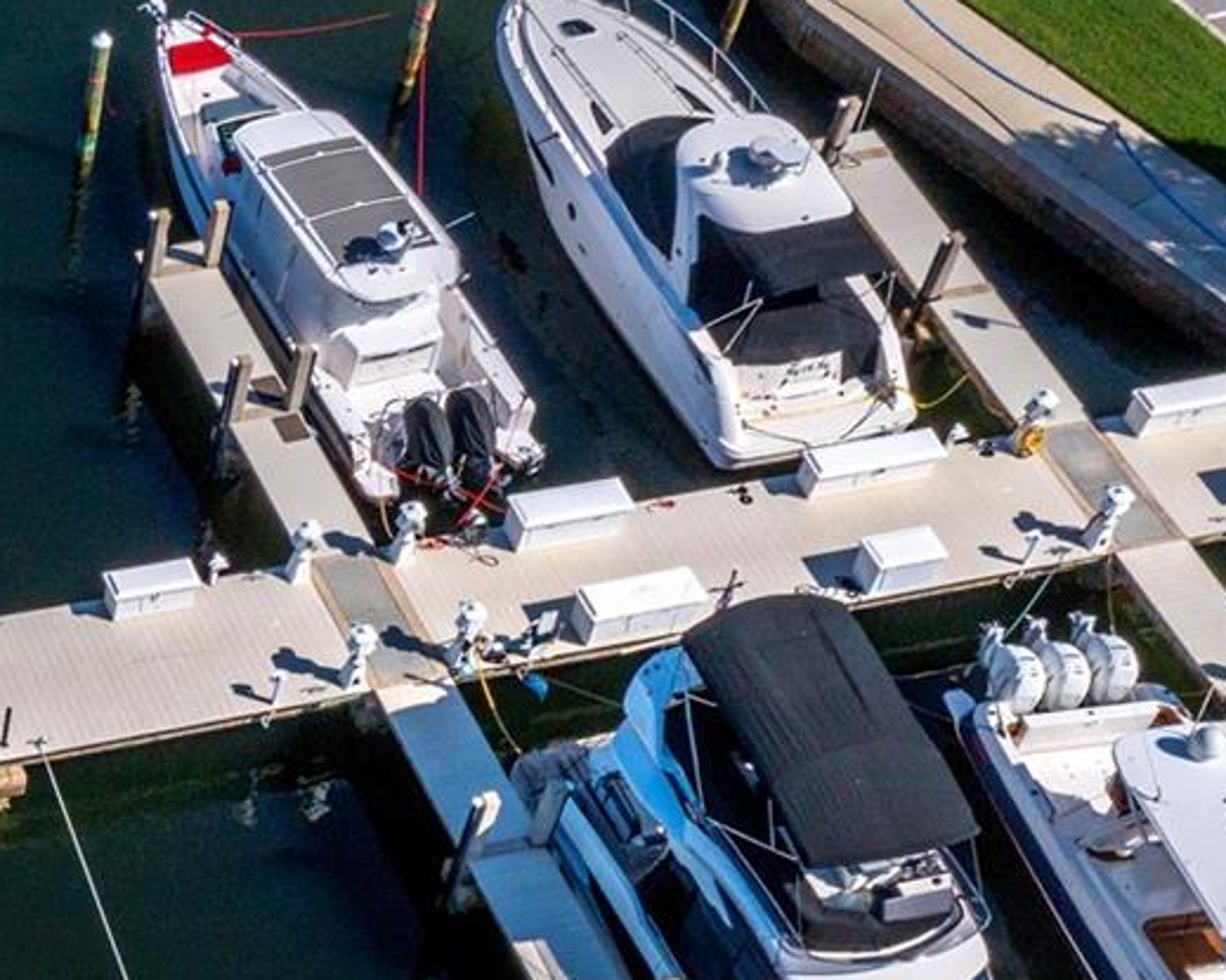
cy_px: 1038
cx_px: -385
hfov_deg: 21.3
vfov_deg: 18.3
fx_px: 2939
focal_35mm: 81
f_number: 7.1
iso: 100
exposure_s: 1/1250
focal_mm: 10.26
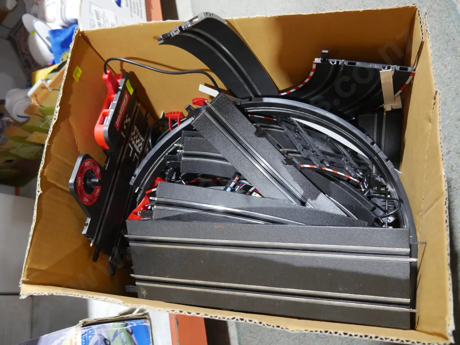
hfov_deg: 59.9
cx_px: 230
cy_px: 172
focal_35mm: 30
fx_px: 399
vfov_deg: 46.8
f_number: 3.6
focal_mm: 15
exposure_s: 1/60
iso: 1250
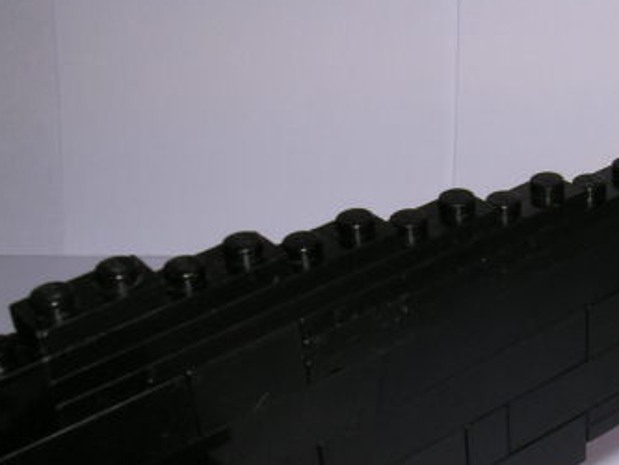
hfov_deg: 26.3
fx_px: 1306
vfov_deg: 19.8
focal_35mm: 73
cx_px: 465
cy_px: 407
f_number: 5.6
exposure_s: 1/60.1
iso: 100
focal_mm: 5.8
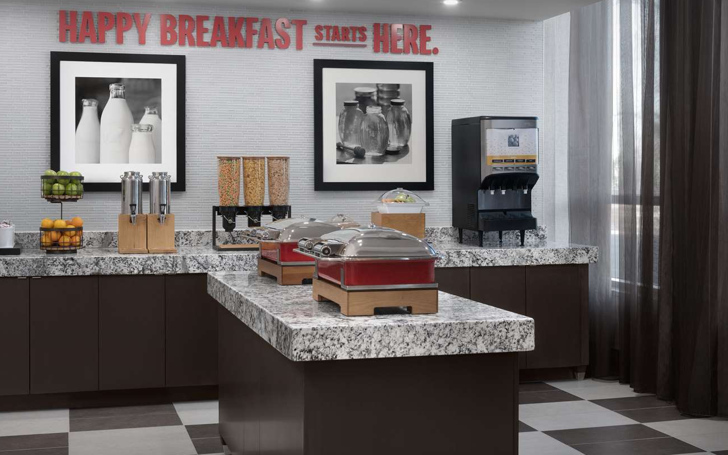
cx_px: 308
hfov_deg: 38.8
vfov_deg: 24.8
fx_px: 1031
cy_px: 197
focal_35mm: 52
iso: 400
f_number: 11
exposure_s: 1/25
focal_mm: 44
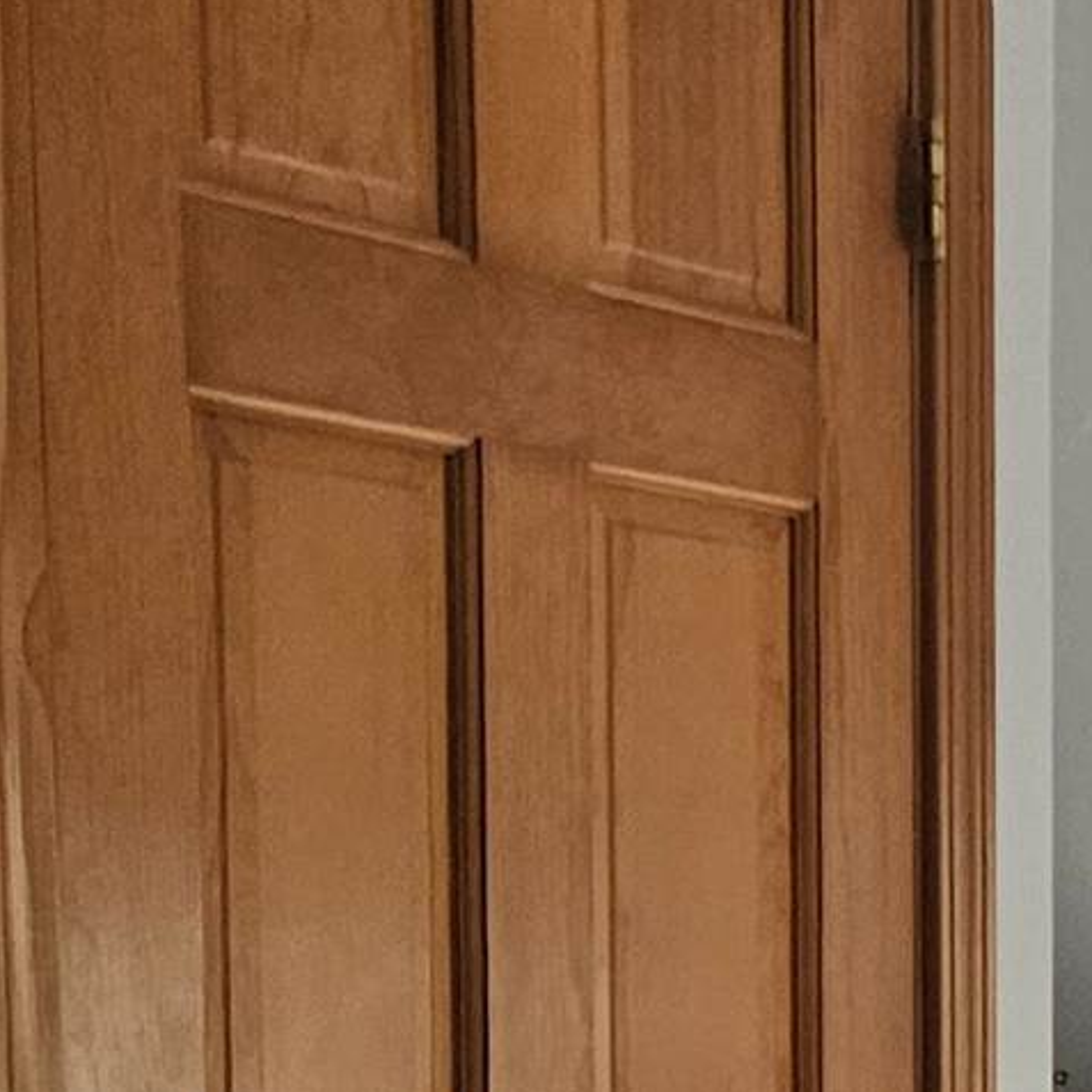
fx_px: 4675
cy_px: 1527
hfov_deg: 10.9
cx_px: 2745
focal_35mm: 131
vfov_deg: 12.8
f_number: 1.8
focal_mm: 5.4
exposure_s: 1/120
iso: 320
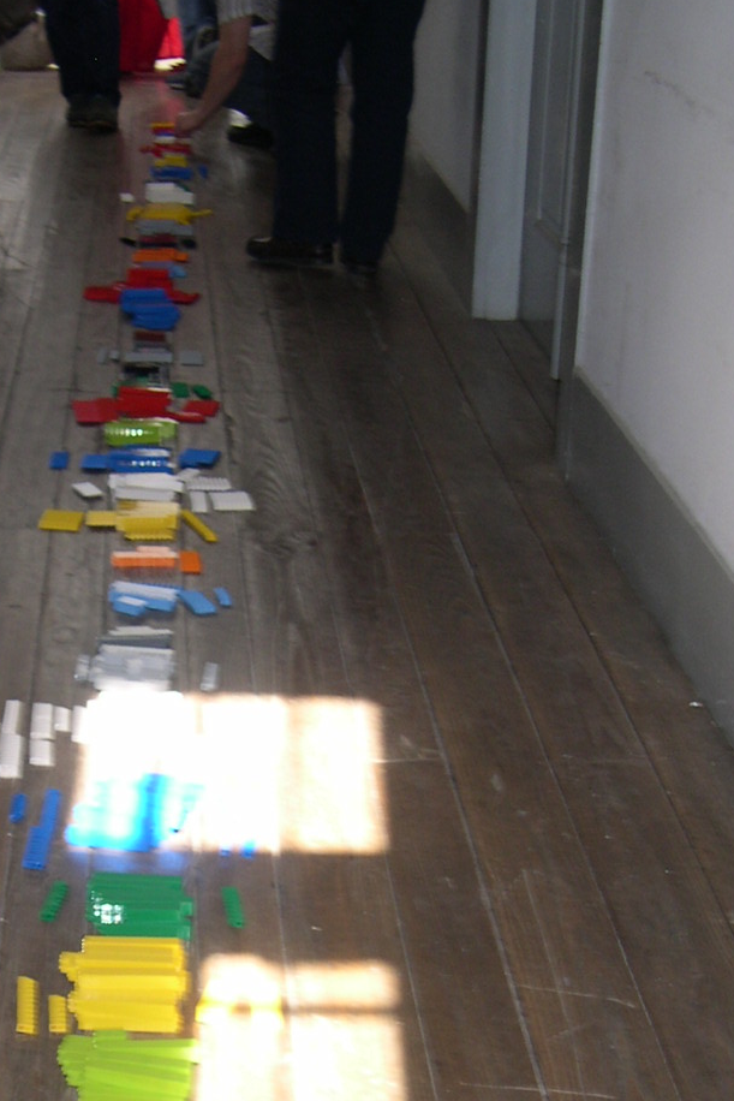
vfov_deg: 28.7
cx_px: 193
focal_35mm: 69
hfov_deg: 19.6
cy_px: 852
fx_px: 2109
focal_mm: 8
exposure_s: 1/60
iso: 100
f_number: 2.8
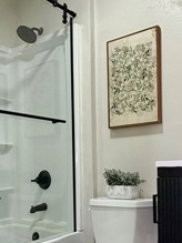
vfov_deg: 44.9
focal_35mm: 41
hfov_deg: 34.4
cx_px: 135
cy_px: 168
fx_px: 288
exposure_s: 1/71
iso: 320
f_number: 2.2
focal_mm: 2.22
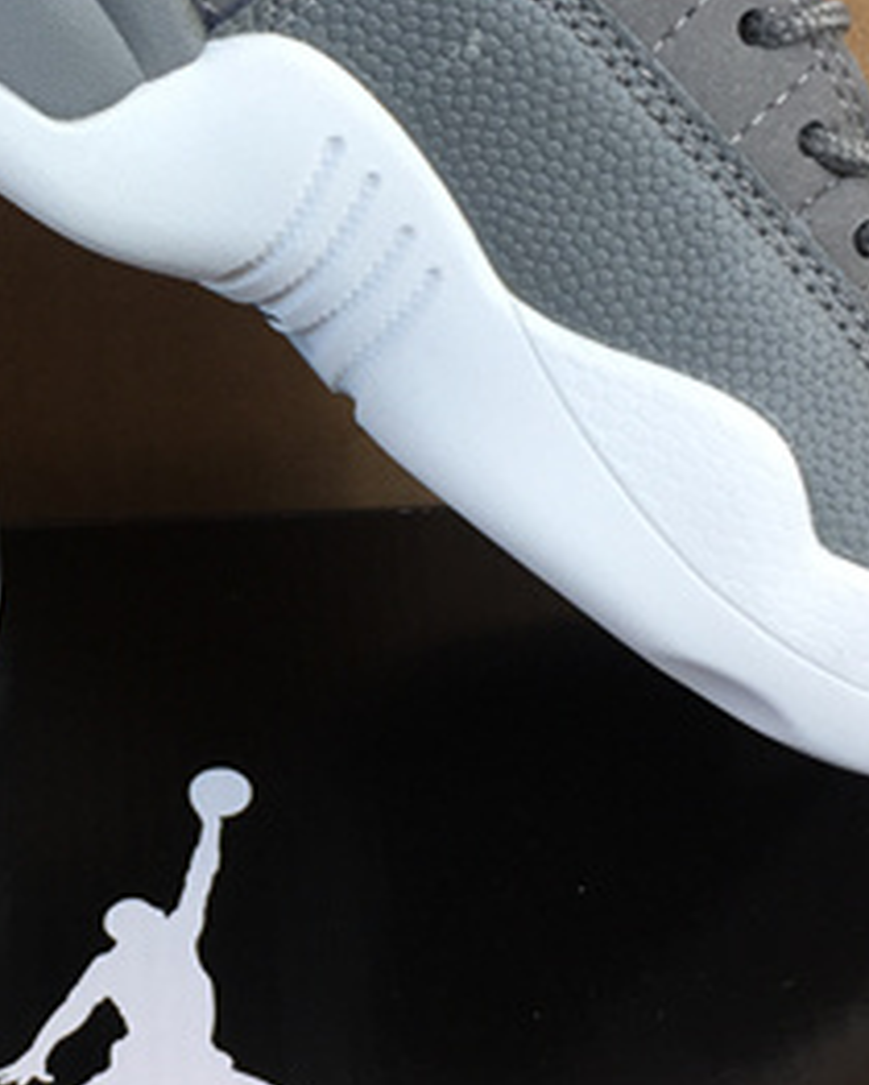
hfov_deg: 20.9
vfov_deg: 26.4
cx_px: 91
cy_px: 522
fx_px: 2312
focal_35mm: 72
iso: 32
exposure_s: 1/50
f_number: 2.2
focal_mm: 4.15
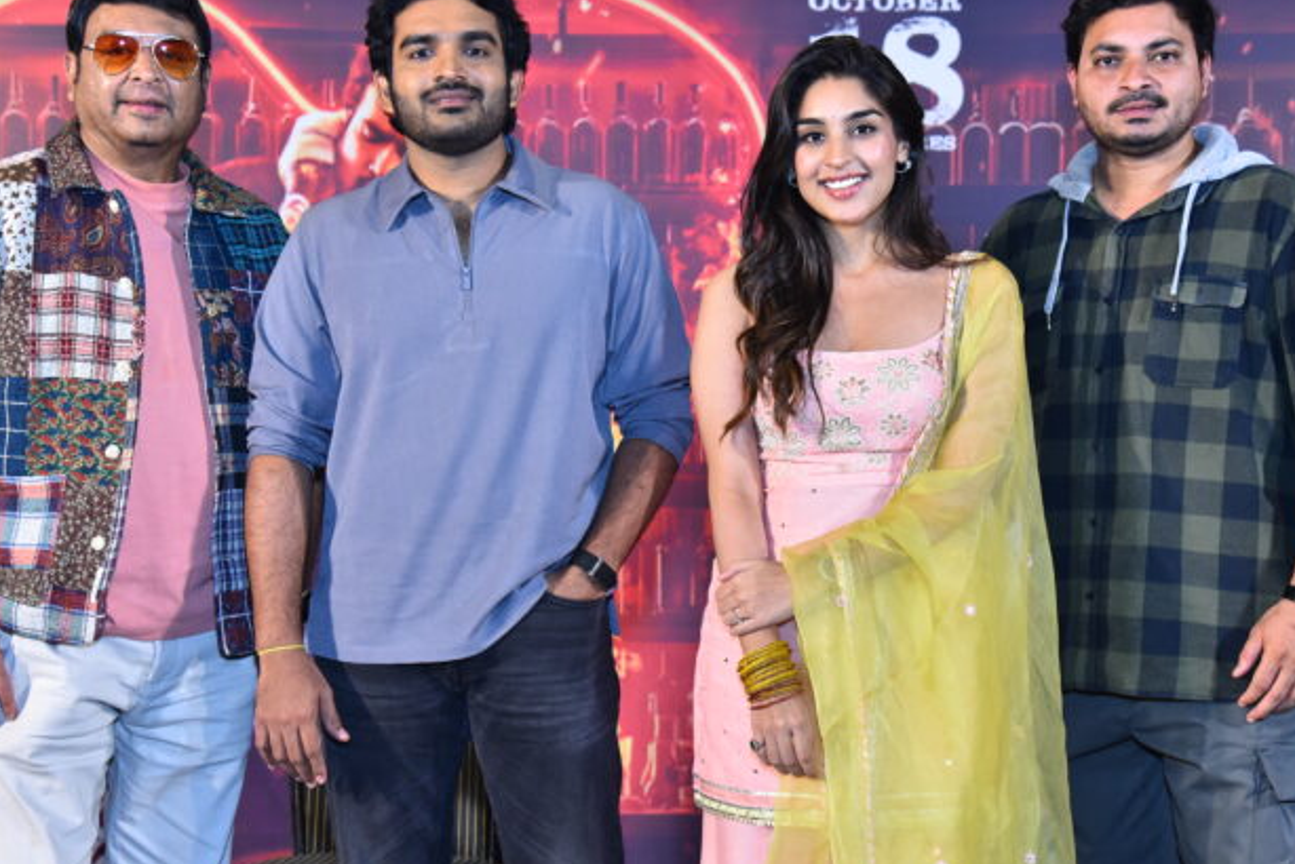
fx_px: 2339
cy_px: 406
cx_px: 605
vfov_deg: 20.9
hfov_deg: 30.9
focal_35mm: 65
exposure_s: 1/125
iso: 2000
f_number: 4.5
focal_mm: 52
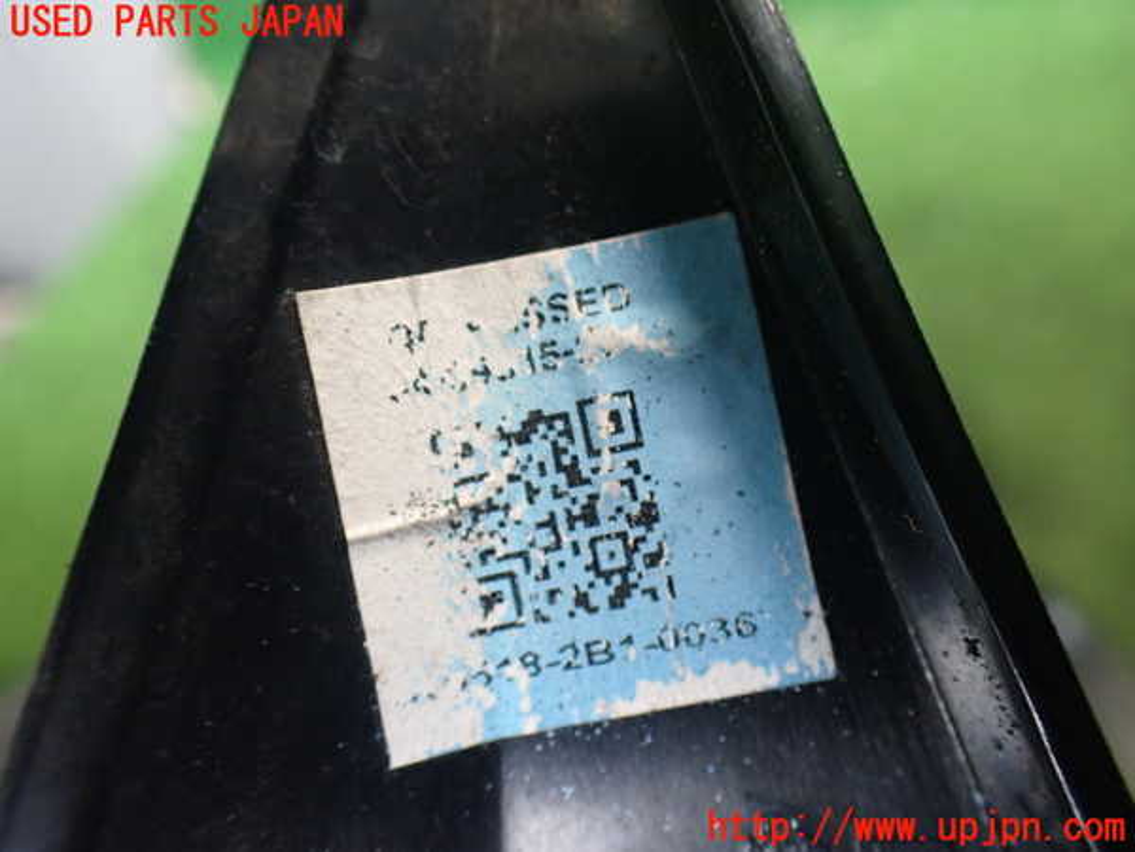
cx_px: 568
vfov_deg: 46.8
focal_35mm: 30
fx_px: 984
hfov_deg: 60.0
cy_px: 426
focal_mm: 5.4
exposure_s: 1/80
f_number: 2.3
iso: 800
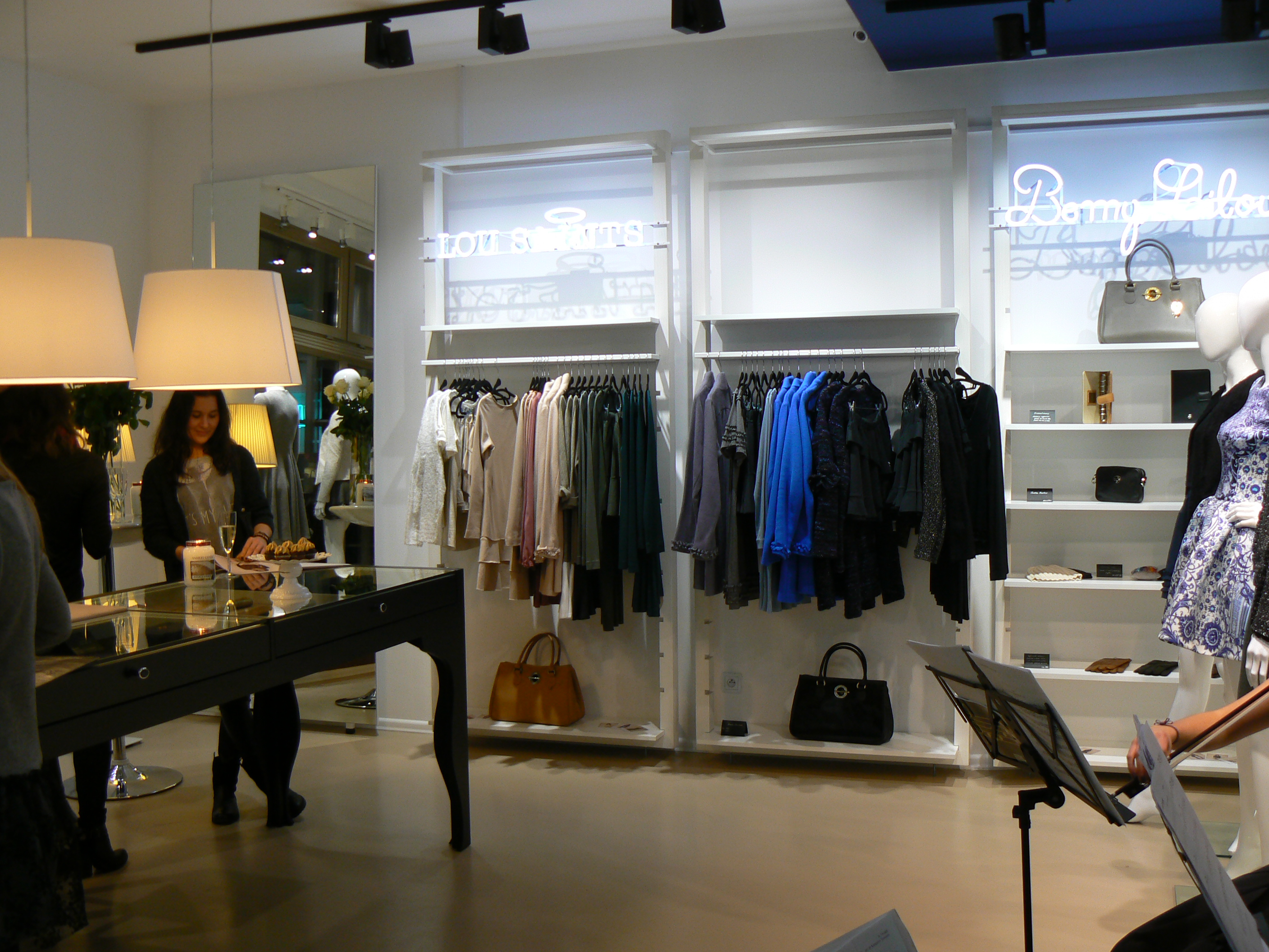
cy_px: 476
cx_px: 634
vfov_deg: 39.7
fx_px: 1320
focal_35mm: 36
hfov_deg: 51.4
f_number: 2.8
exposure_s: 1/40
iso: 80
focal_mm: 6
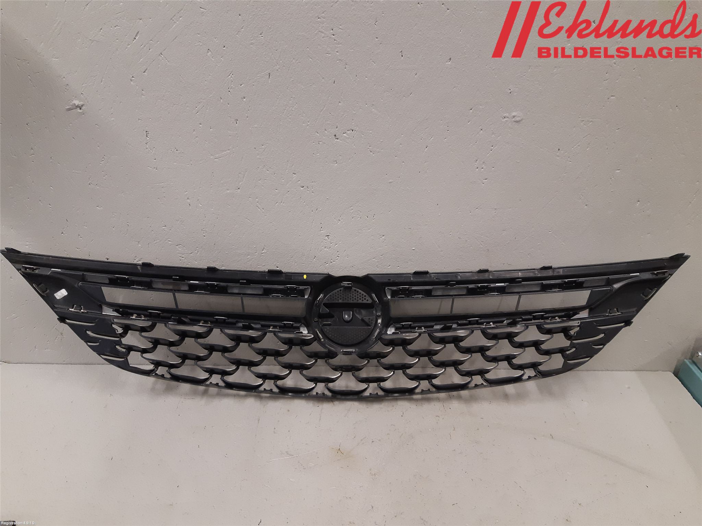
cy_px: 263
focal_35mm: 26
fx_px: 527
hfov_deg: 67.3
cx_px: 351
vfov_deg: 53.1
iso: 160
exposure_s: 1/50
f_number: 1.7
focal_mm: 3.93
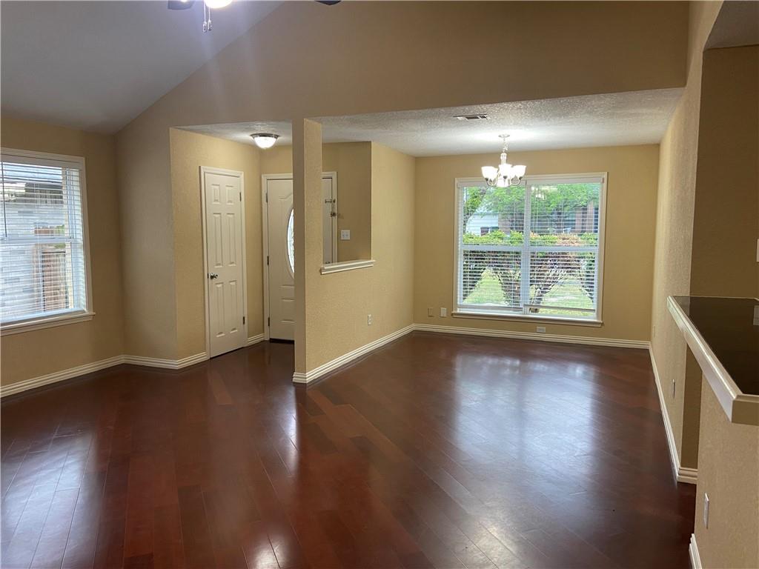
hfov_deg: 67.3
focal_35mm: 26
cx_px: 380
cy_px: 284
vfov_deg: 53.1
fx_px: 570
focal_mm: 4.25
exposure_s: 1/60
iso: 80
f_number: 1.8
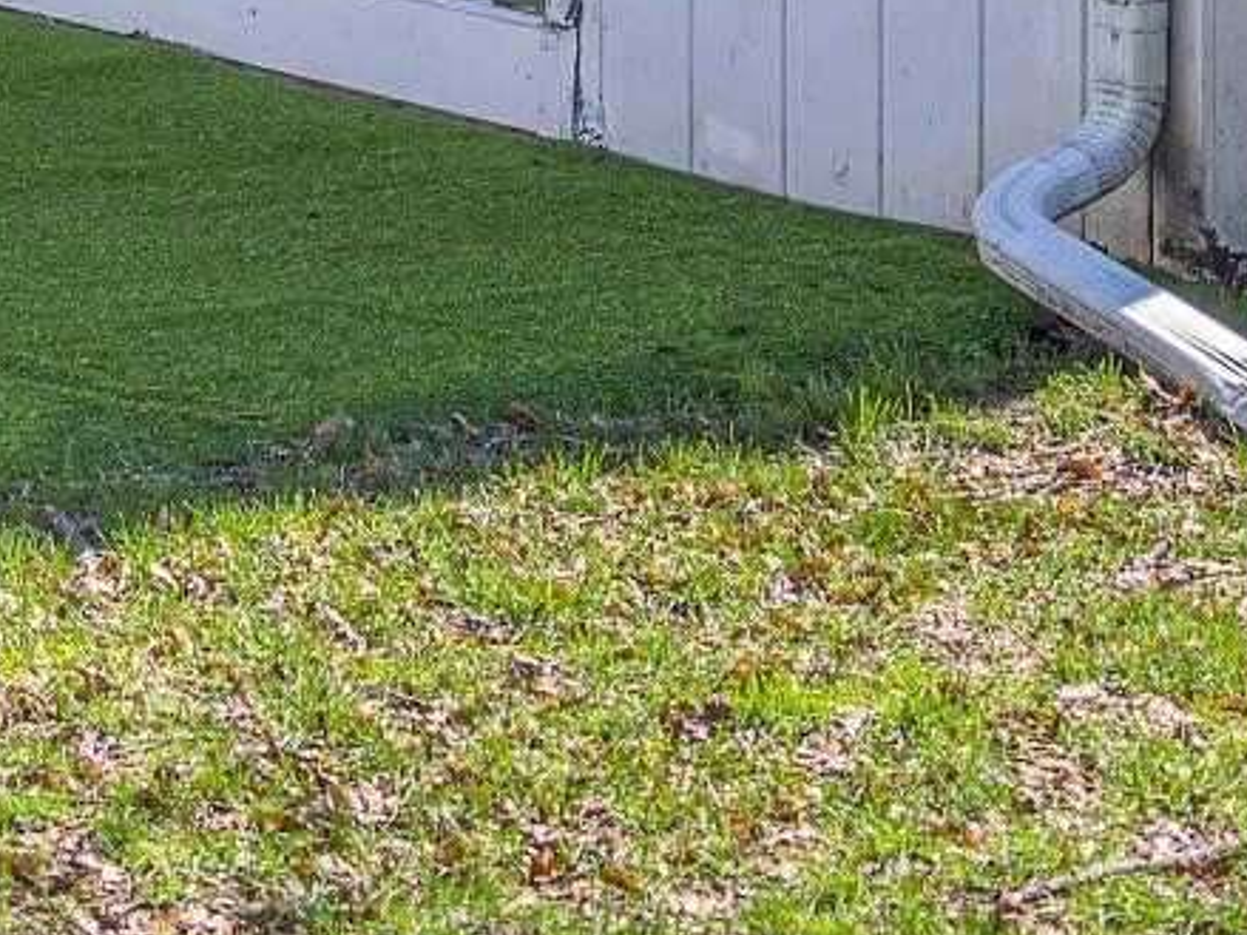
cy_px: -1012
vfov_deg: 7.7
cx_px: -45
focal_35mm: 184
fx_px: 6627
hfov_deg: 10.6
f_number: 3.2
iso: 200
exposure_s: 1/2000
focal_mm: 28
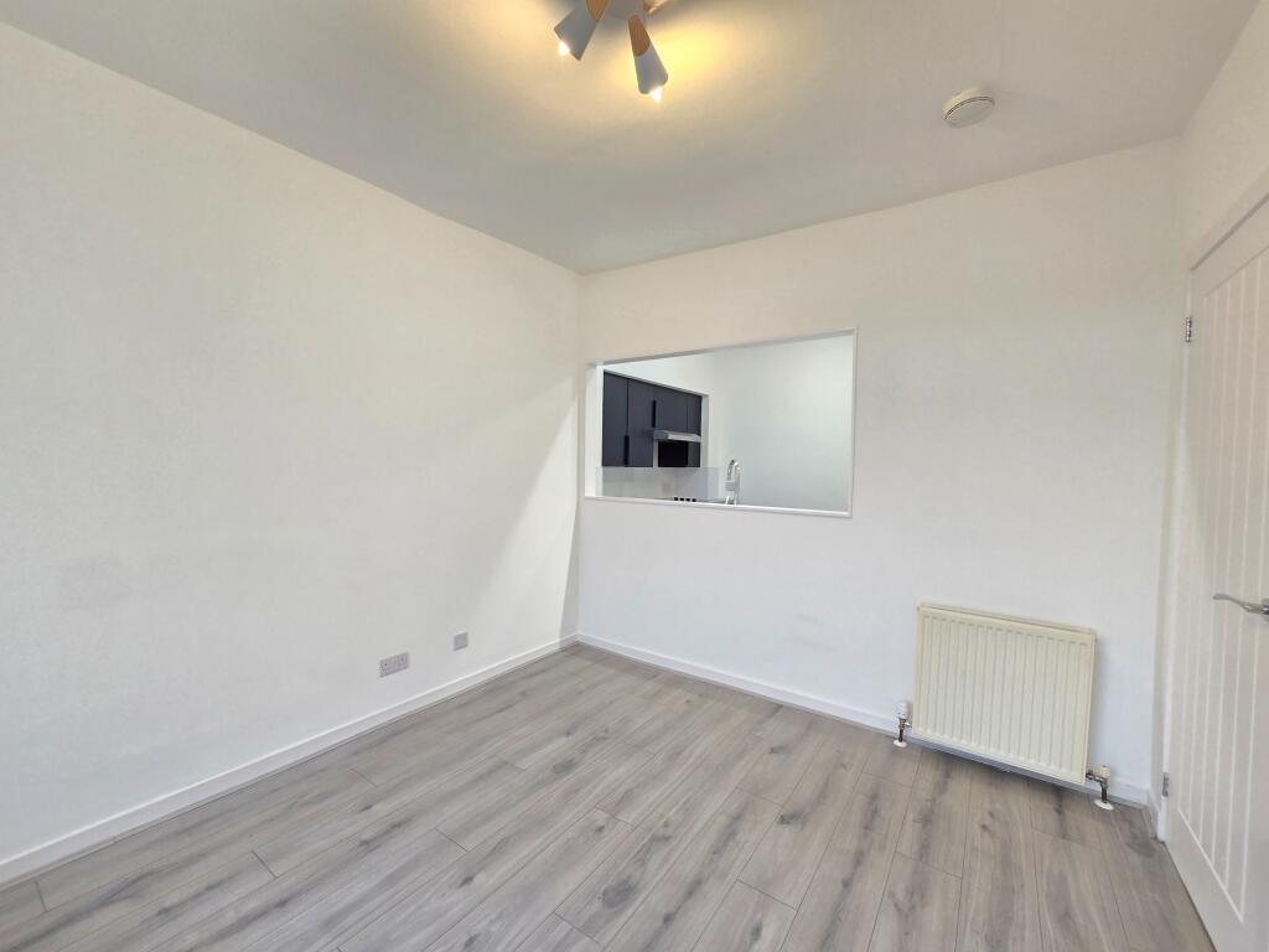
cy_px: 476
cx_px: 634
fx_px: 477
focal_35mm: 13
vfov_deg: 89.9
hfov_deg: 106.2
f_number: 2.2
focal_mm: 2.2
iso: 125
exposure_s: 1/50
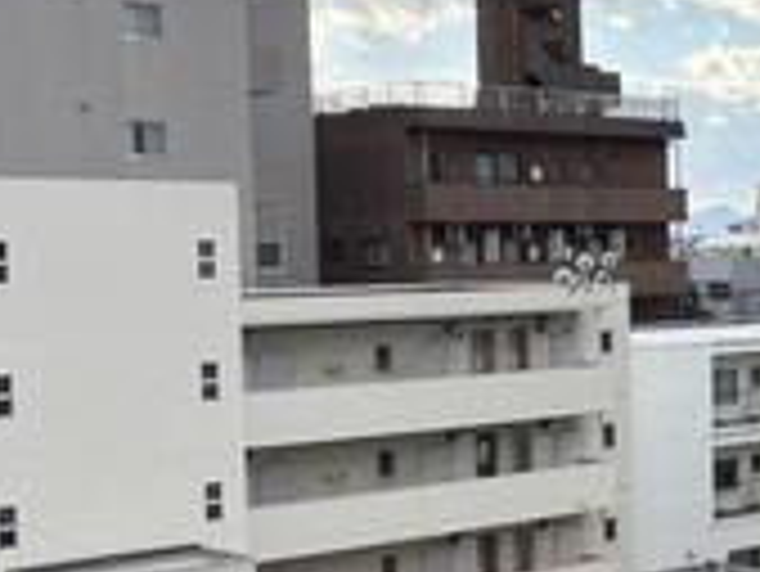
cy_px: 306
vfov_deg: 17.2
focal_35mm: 86
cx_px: 944
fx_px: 1889
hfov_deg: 21.0
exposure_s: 1/1783
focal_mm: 5.96
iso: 50
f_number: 1.6
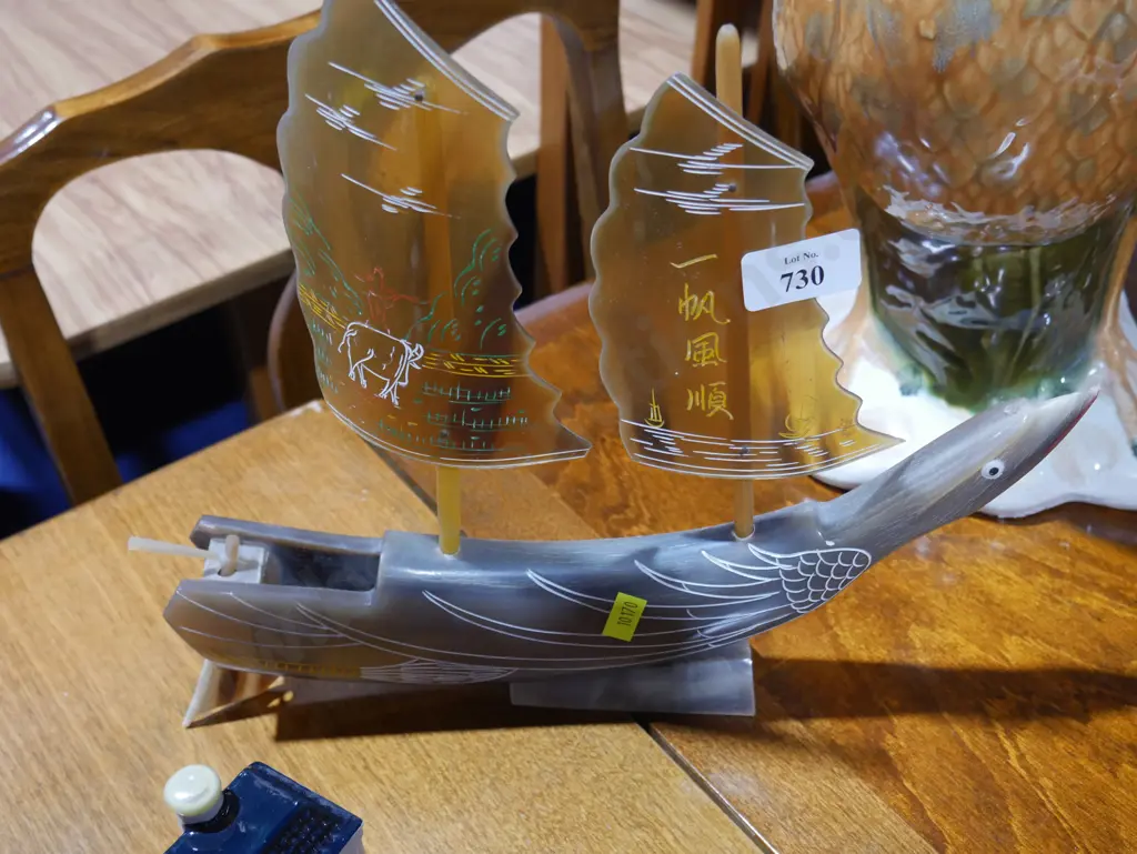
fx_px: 1380
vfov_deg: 34.4
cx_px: 568
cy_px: 427
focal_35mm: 42
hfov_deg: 44.8
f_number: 4.6
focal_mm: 21
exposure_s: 1/60
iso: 640
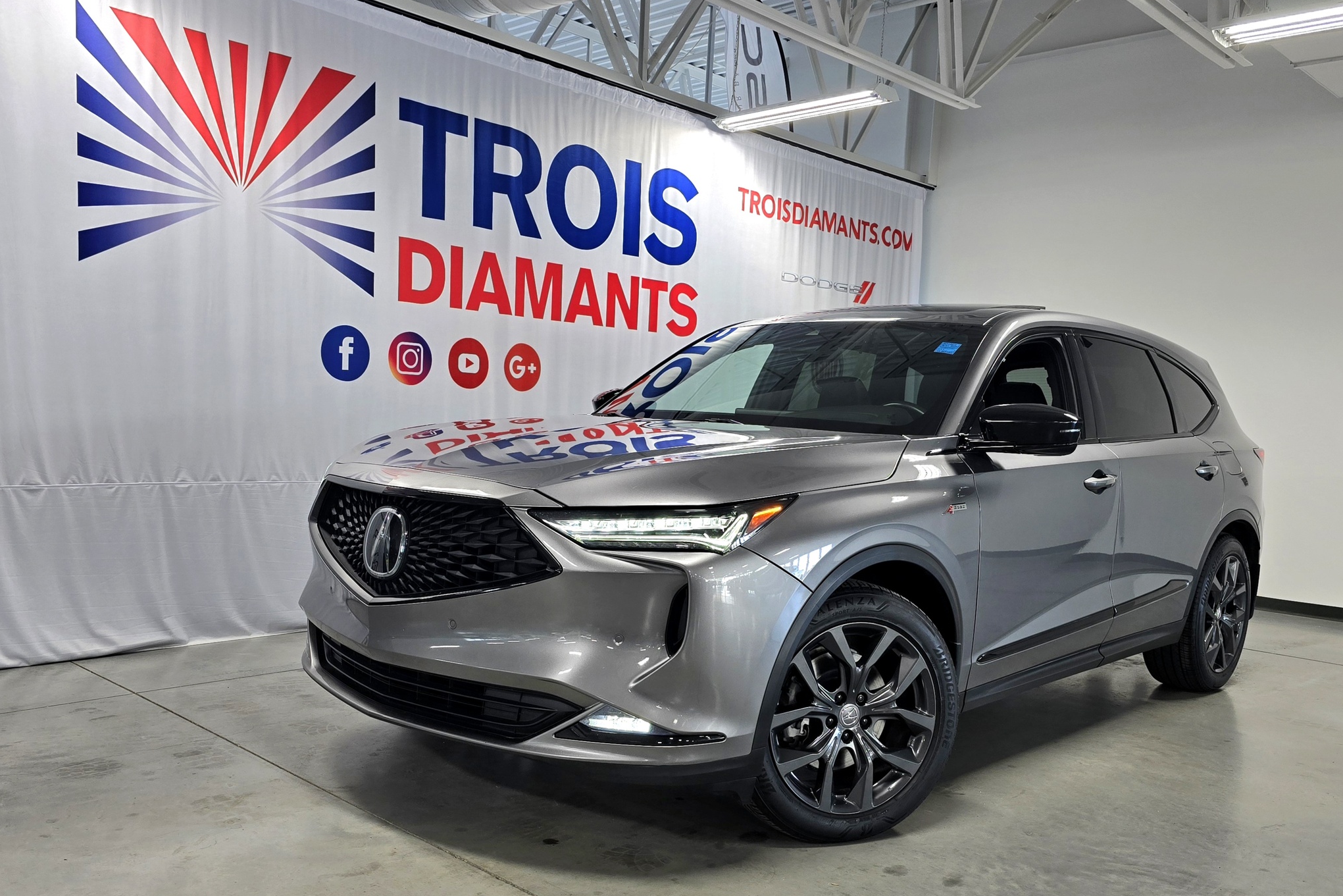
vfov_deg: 53.1
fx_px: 895
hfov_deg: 73.7
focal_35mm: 24
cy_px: 438
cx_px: 670
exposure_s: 1/120
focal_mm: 6.3
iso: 50
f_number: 1.7
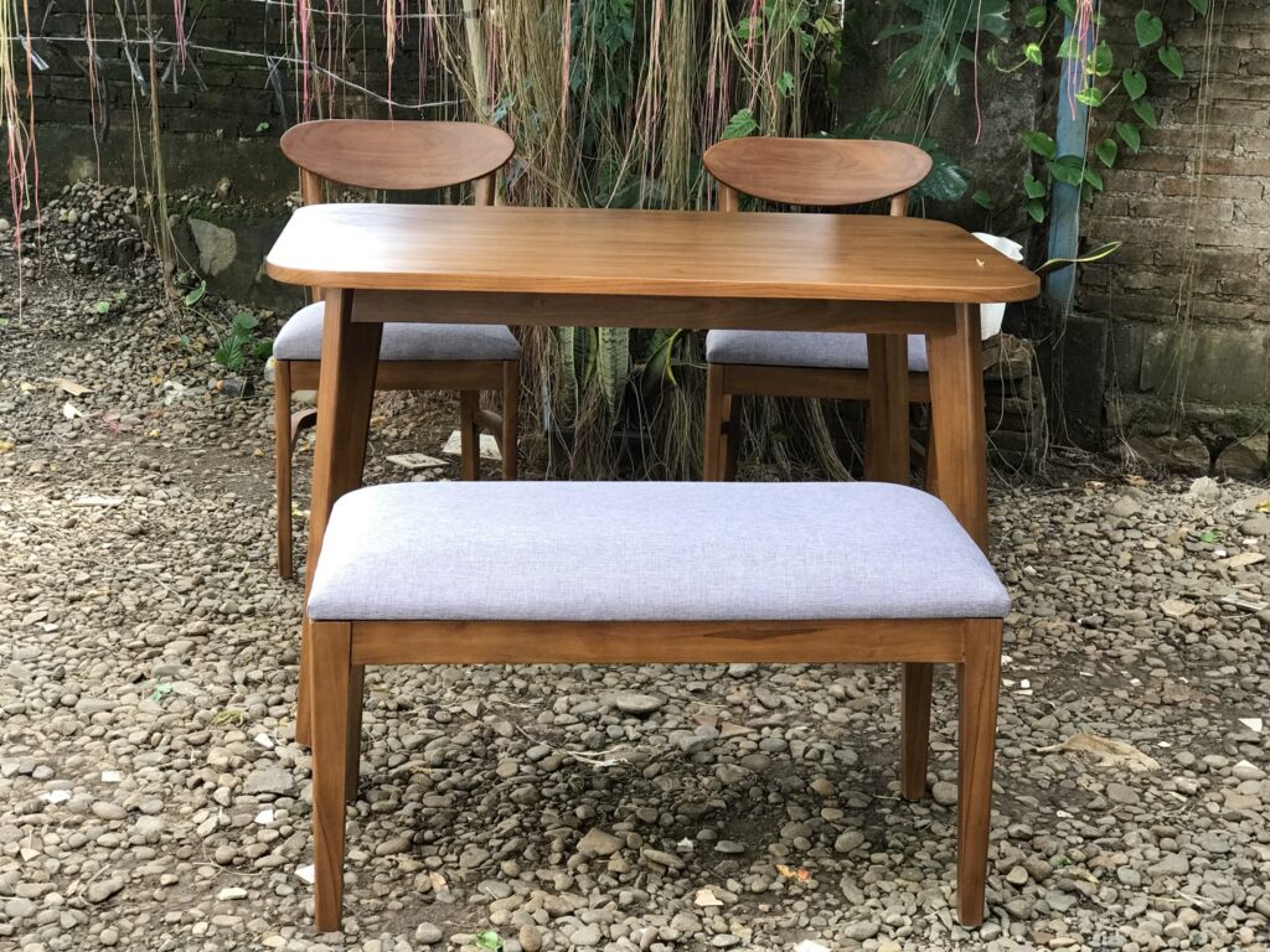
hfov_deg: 33.8
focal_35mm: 57
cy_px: 476
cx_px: 635
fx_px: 2091
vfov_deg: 25.7
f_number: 2.8
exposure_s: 1/50
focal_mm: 6.6
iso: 32
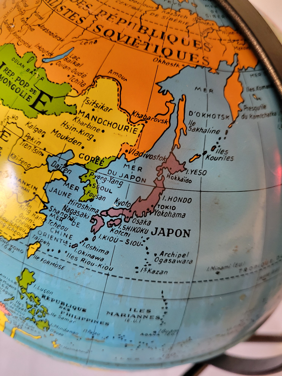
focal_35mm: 26
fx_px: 282
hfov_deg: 53.1
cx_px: 141
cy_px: 188
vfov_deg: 67.3
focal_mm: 5.4
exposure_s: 1/50
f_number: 1.8
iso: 400
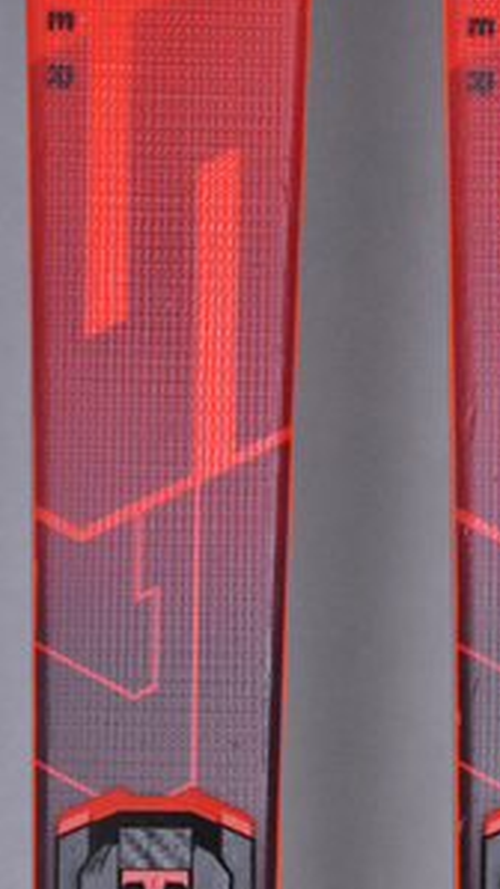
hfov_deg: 4.9
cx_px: 371
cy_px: 657
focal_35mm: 248
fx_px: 5845
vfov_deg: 8.7
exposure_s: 1/125
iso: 3200
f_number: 9.5
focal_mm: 105
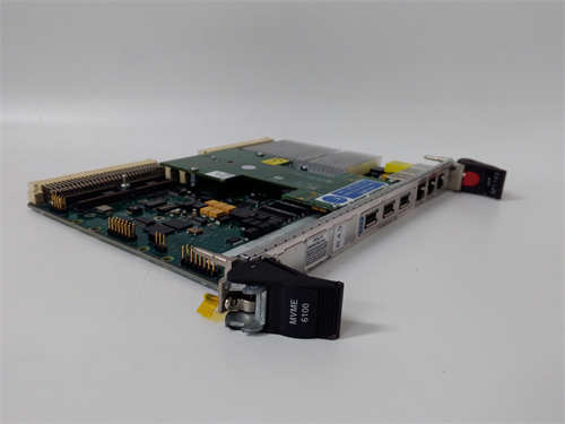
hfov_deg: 65.3
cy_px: 212
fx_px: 441
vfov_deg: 51.4
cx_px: 282
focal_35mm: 27
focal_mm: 3.79
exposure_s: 1/33
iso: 294
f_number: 2
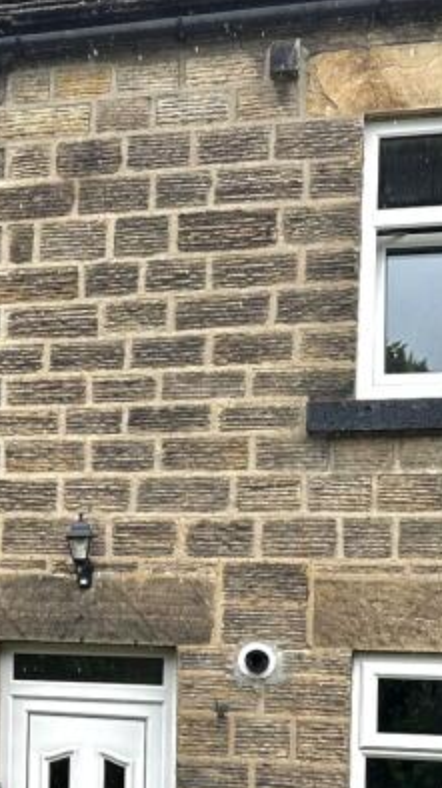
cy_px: 620
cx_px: -206
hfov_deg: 16.3
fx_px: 1420
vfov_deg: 30.3
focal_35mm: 68
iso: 80
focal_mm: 6.86
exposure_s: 1/1157
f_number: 1.78
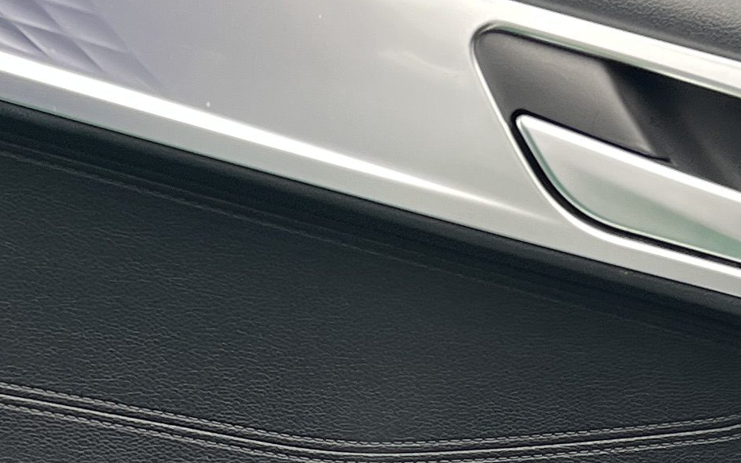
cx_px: 390
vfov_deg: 10.9
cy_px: 497
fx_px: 2403
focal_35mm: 119
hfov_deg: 17.5
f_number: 1.5
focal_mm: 5.7
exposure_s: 1/121
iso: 64
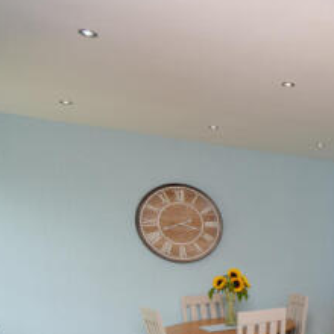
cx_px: 417
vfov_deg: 40.6
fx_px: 415
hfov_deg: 33.9
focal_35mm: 38
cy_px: 300
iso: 320
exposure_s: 1/60
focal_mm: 10
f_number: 9
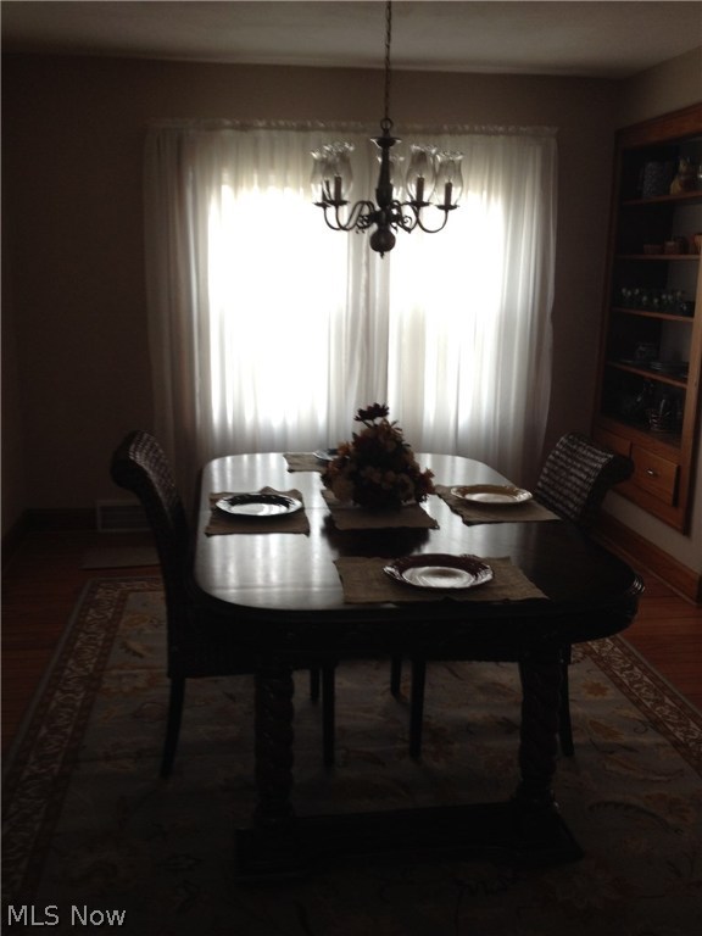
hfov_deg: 40.7
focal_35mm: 35
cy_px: 468
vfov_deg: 52.6
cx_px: 351
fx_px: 946
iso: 50
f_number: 2.4
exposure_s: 1/30
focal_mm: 4.28
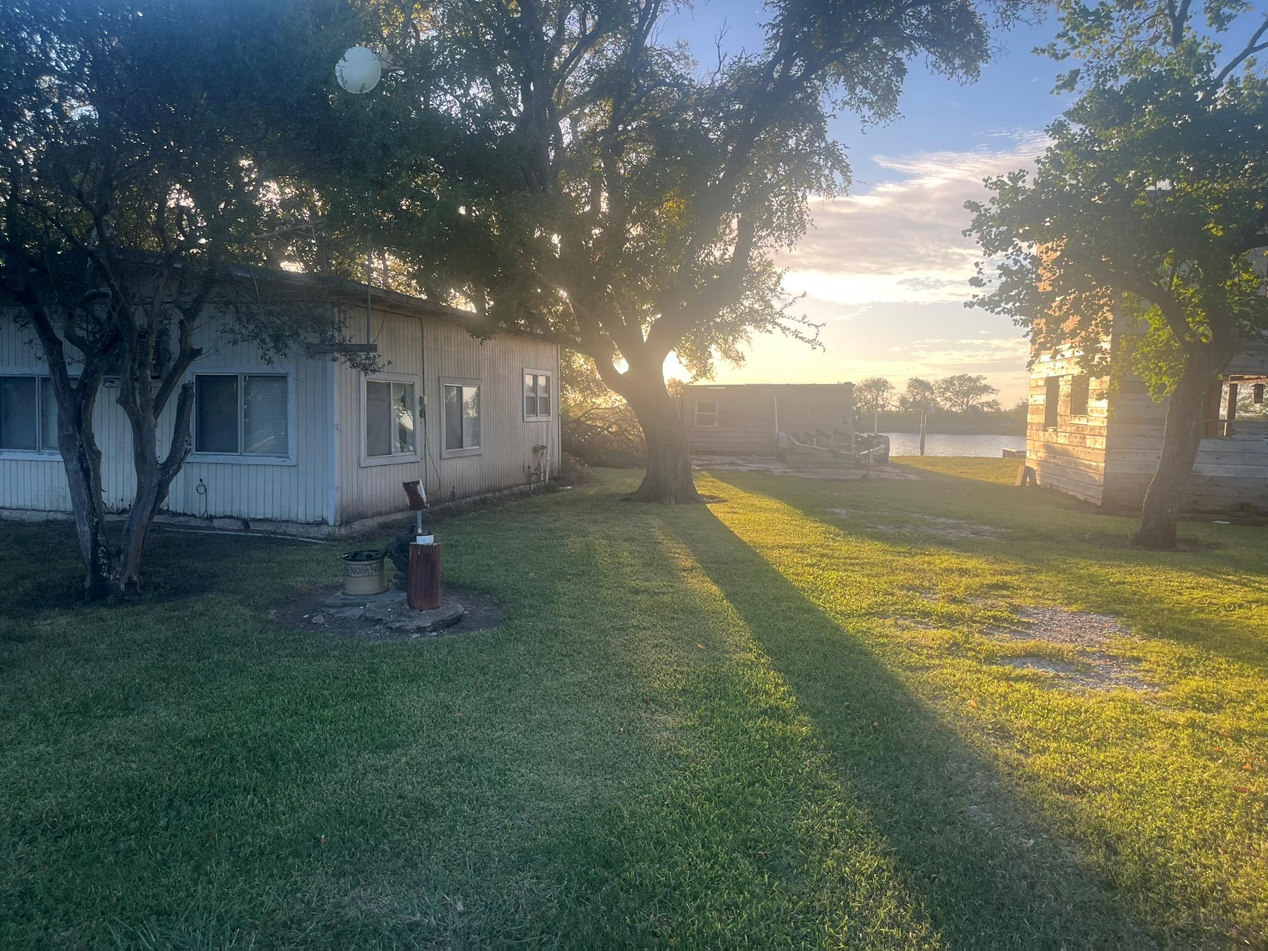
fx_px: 952
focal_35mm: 26
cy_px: 476
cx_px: 634
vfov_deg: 53.1
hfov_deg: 67.3
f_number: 1.6
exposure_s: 1/642
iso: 50
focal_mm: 5.1
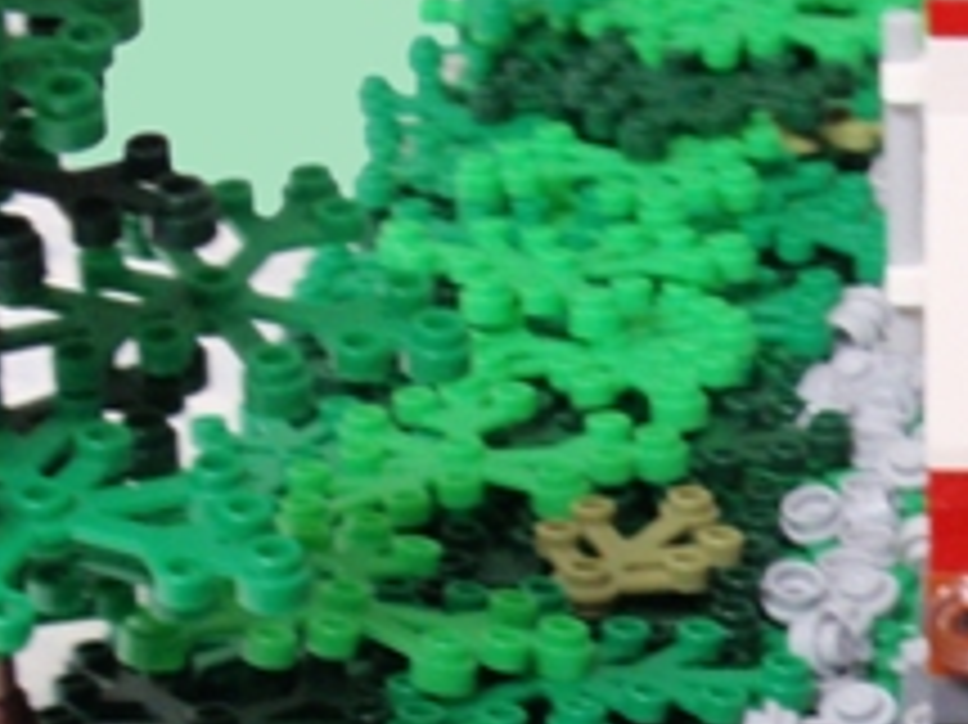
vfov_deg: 8.6
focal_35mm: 171
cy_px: 827
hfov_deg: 11.2
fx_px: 4779
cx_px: 1292
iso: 200
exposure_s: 1/5
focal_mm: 8.1
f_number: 4
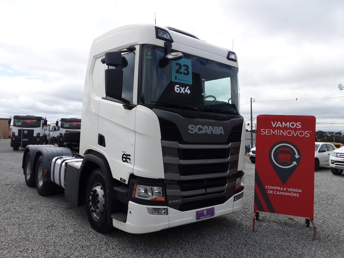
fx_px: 278
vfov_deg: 49.7
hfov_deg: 63.4
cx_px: 172
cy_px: 129
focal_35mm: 28
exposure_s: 1/1876
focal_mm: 2.9
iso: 40
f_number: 1.9
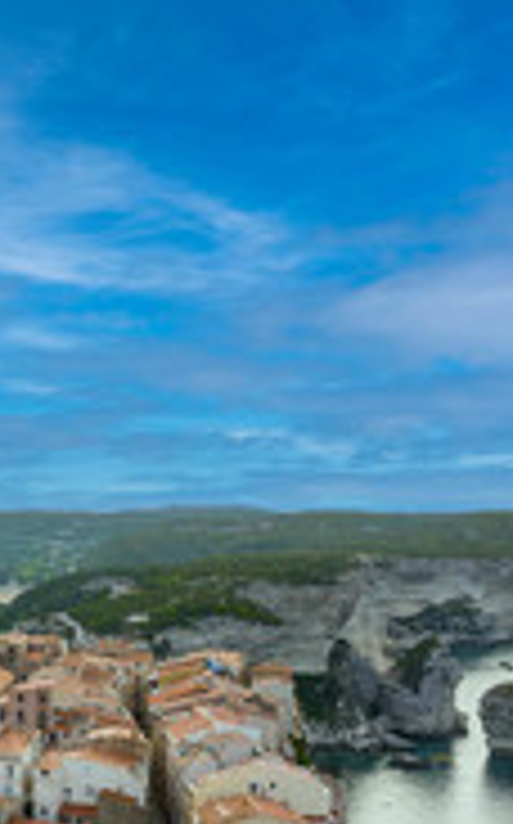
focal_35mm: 52
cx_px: -68
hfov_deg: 23.2
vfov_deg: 38.7
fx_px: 1166
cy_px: 504
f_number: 11
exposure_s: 1/80
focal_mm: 12.3
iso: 100
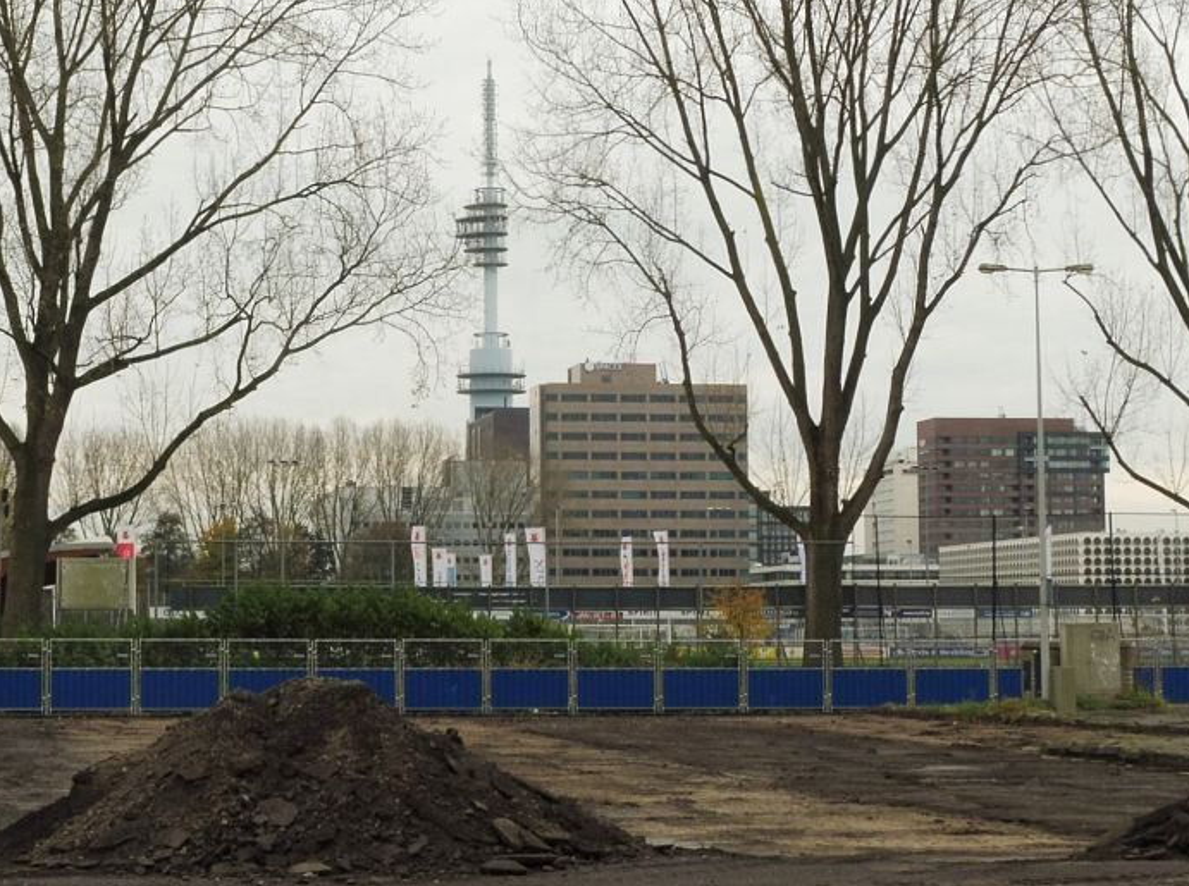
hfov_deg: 22.6
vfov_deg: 17.1
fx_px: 2947
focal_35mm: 86
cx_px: 320
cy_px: 317
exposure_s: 1/125
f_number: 6.3
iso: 100
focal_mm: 10.3
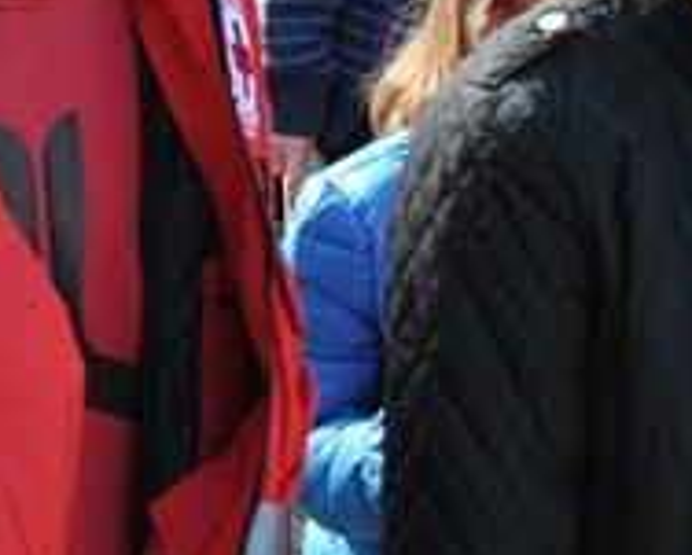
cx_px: -513
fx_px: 3877
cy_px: -15
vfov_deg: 8.2
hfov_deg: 9.7
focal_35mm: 189
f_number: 5.6
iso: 100
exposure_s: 1/125
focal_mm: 22
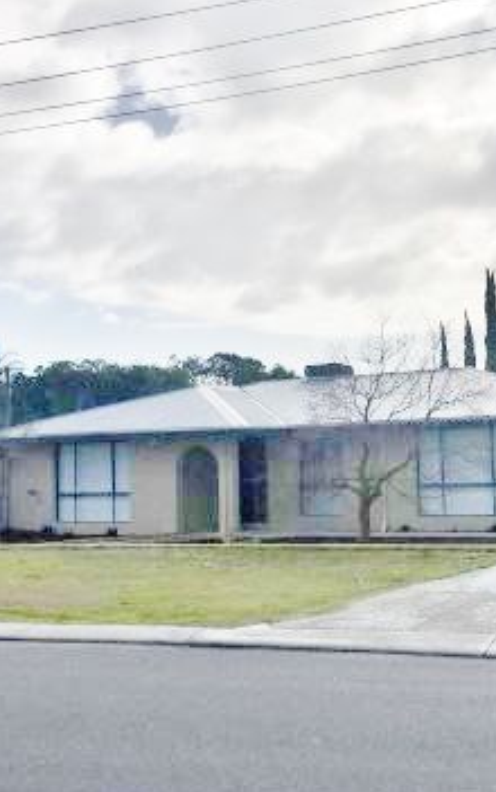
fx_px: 907
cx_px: 388
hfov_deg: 30.0
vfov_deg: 47.2
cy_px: 397
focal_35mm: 42
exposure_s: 1/5917
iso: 25
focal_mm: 4.15
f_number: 2.2
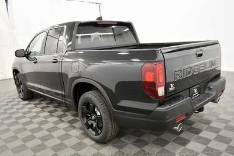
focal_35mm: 30
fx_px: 195
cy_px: 78
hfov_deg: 61.9
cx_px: 117
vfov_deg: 43.6
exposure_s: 1/125
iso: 2500
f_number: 5.6
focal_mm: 20
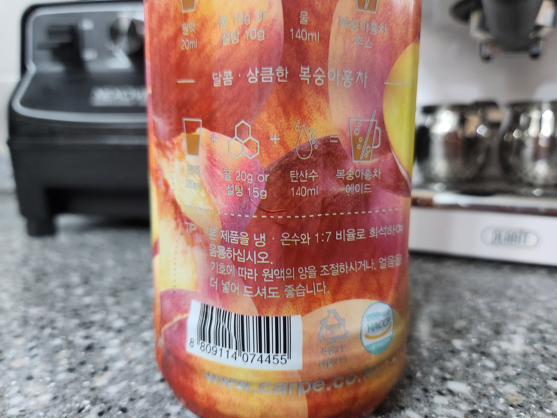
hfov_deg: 73.9
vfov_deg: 58.9
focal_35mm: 23
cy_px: 209
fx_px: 370
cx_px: 278
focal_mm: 5.4
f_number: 1.8
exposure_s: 1/120
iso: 640
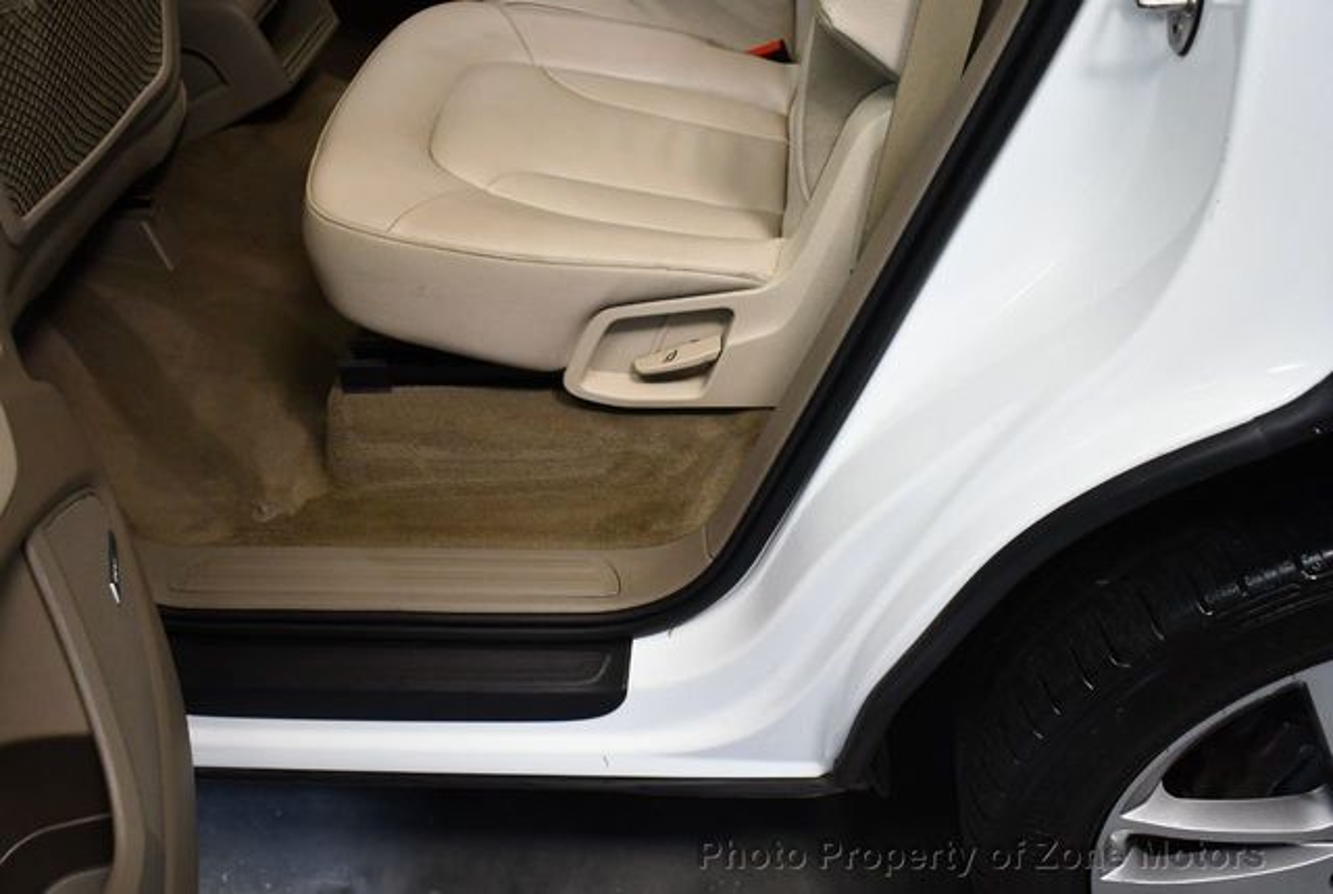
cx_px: 666
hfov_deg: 53.1
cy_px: 447
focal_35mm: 36
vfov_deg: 37.0
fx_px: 1335
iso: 1400
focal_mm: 18
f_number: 3.5
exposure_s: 1/125
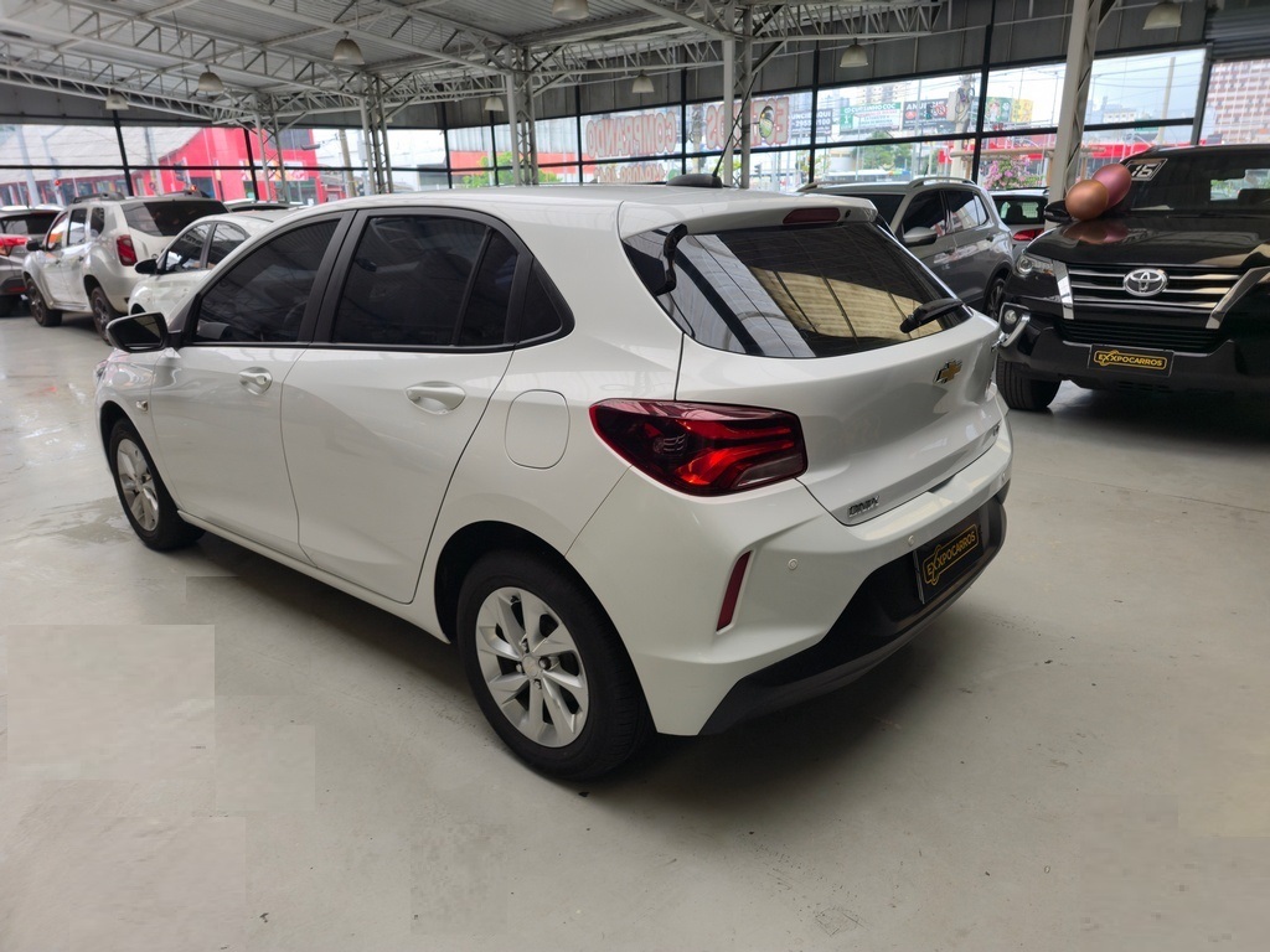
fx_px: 844
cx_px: 635
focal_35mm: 23
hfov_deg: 73.9
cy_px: 476
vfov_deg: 58.9
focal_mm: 6.3
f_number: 1.7
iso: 12
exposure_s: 1/60
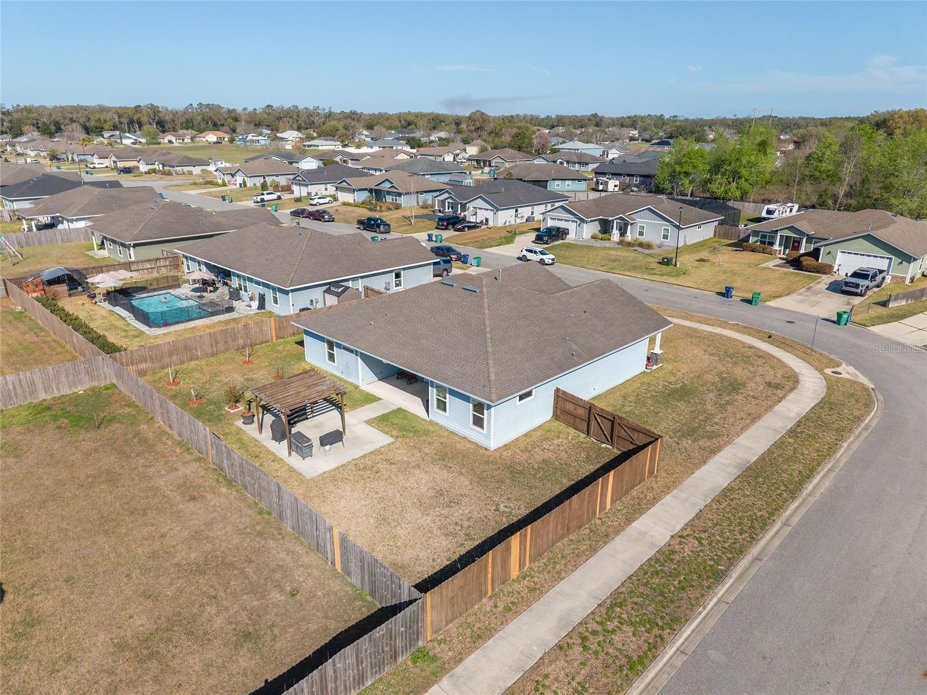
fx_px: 643
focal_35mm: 24
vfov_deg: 56.8
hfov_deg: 71.6
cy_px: 348
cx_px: 464
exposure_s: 1/3200
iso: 110
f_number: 1.8
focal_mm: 8.67
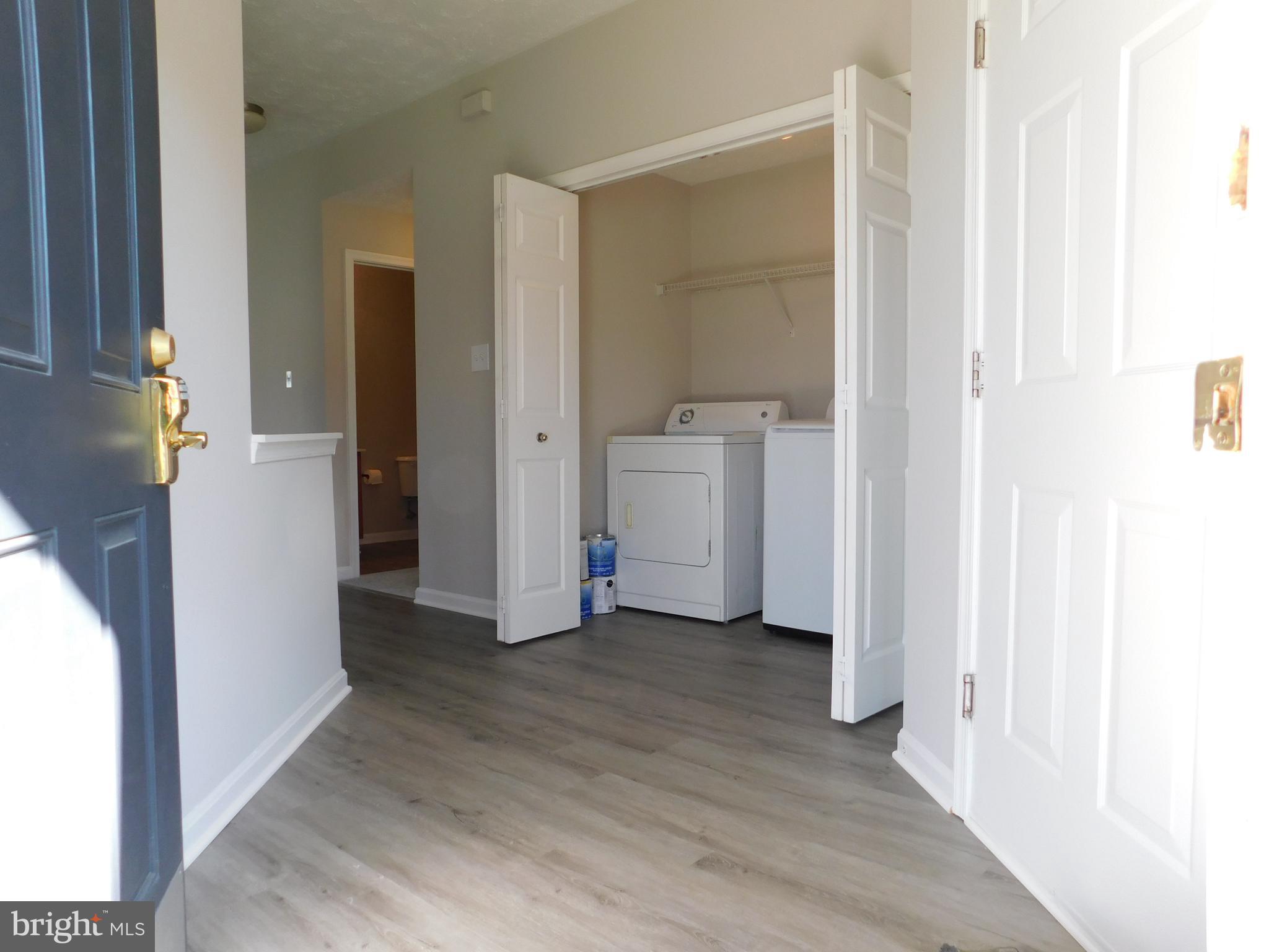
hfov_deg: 71.6
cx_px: 634
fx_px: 880
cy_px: 476
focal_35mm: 24
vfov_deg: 56.8
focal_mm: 4.1
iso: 125
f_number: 3
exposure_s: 1/80
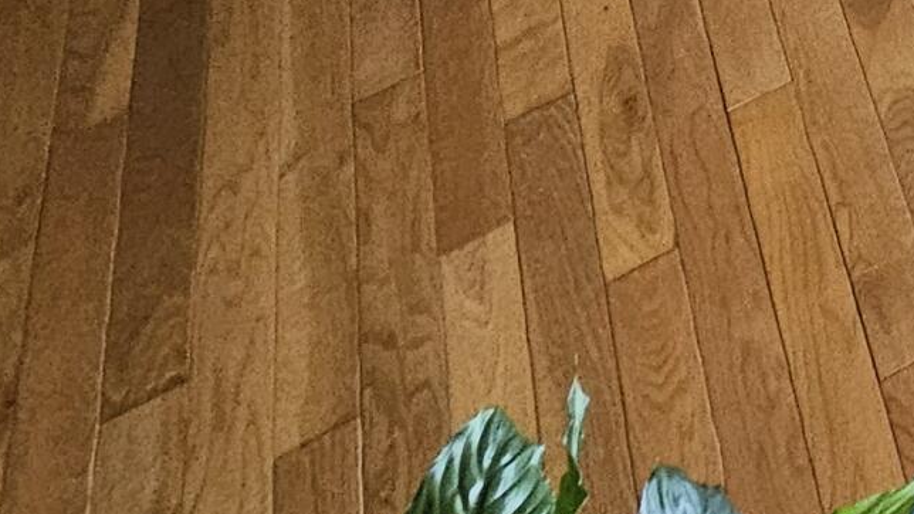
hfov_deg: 23.5
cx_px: 1463
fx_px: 1599
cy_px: -1048
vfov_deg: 11.1
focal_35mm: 66
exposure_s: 1/60
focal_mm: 2.2
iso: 400
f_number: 2.2
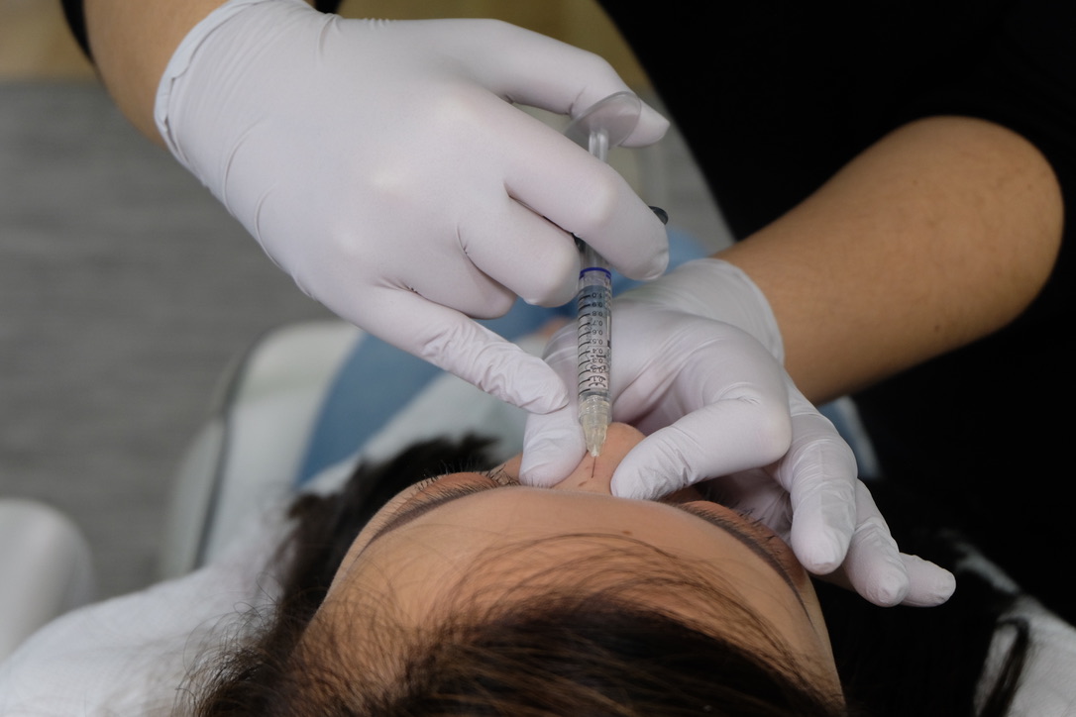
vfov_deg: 18.2
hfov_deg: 27.0
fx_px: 2241
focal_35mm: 75
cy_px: 358
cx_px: 538
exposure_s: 1/52
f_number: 5.6
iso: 800
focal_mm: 50
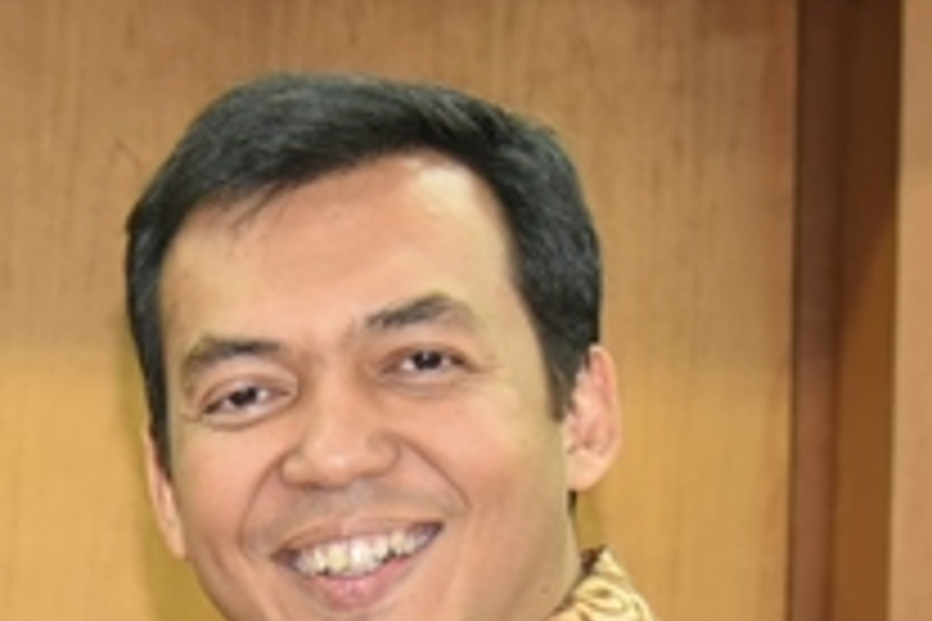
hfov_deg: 10.5
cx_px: -558
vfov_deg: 7.1
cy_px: 1222
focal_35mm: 188
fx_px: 4867
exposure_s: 1/60
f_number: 4
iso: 1800
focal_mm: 38
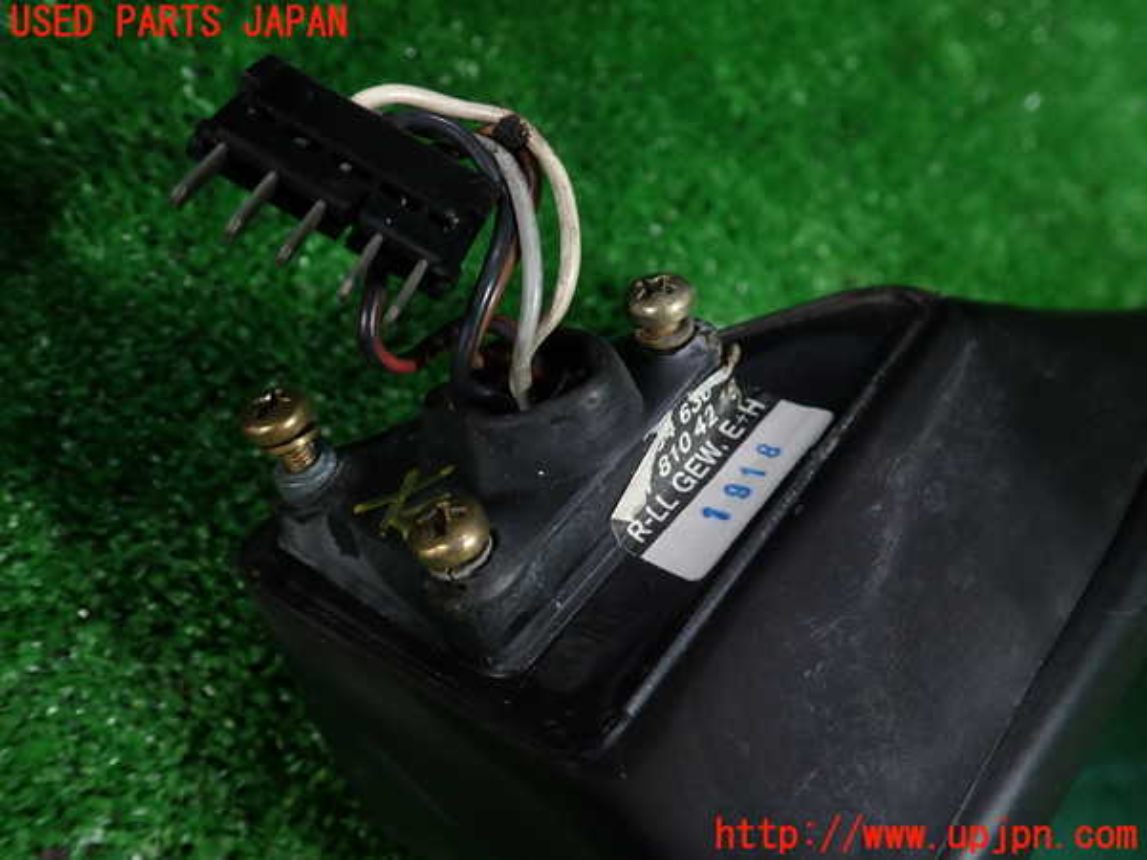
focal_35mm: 30
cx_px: 574
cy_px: 430
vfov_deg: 46.8
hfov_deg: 60.0
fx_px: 994
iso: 200
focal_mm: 5.4
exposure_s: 1/40
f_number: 2.3
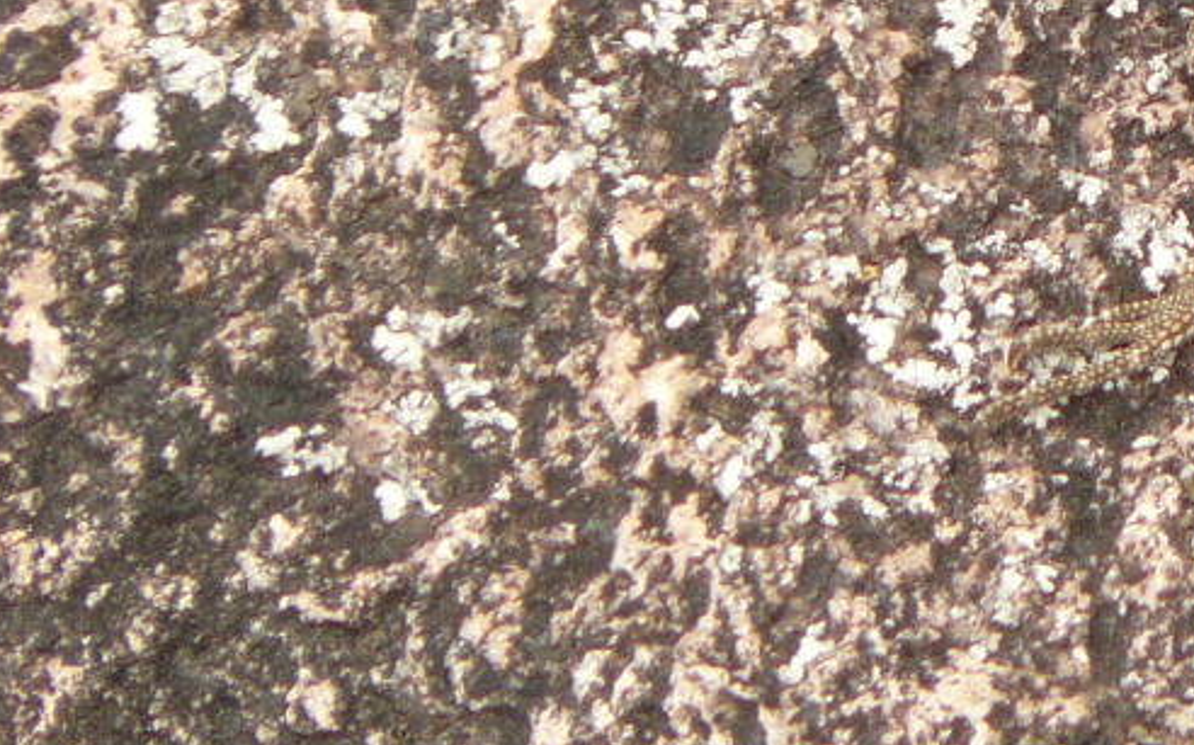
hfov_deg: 1.8
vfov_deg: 1.1
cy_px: -34
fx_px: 38380
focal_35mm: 1180
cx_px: 1573
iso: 100
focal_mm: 63.3
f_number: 4
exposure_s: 1/200
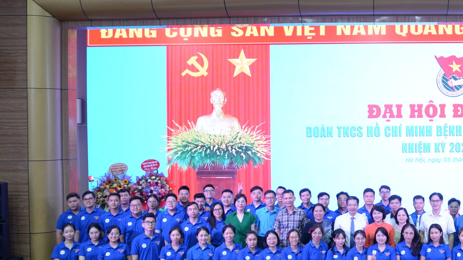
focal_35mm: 43
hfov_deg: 44.5
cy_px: 123
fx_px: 528
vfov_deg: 27.7
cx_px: 386
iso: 1600
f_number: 5
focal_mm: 24
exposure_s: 1/40
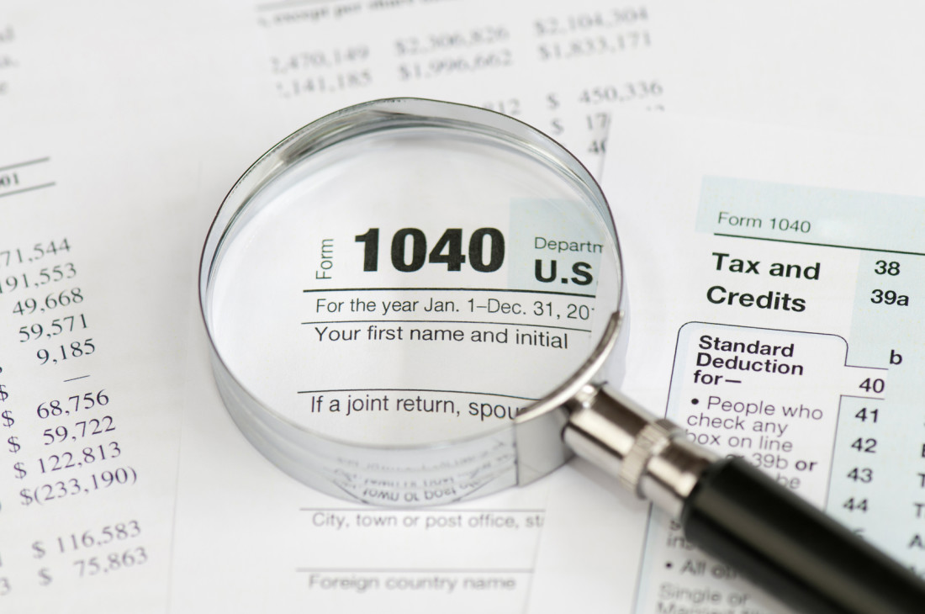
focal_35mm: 158
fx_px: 4041
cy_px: 307
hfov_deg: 13.1
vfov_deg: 8.7
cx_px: 462
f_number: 5.6
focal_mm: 105
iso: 100
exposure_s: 1/40
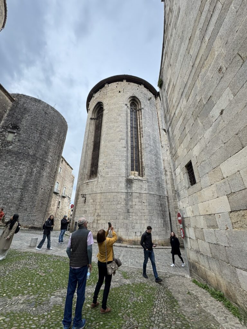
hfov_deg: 85.7
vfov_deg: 102.1
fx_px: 133
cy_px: 164
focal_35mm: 14
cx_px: 124
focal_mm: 2.22
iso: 40
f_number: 2.2
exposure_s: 1/470
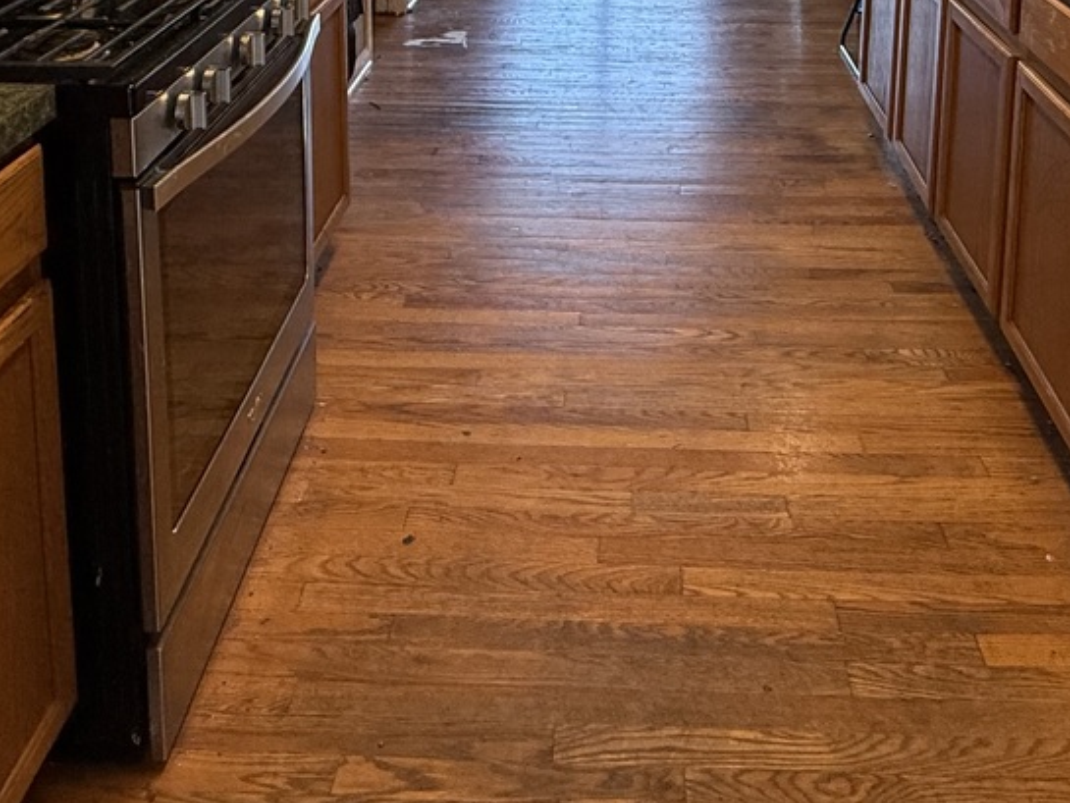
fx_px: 1144
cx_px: 613
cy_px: -135
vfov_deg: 32.6
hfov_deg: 50.0
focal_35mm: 37
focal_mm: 2.22
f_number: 2.2
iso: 200
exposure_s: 1/120
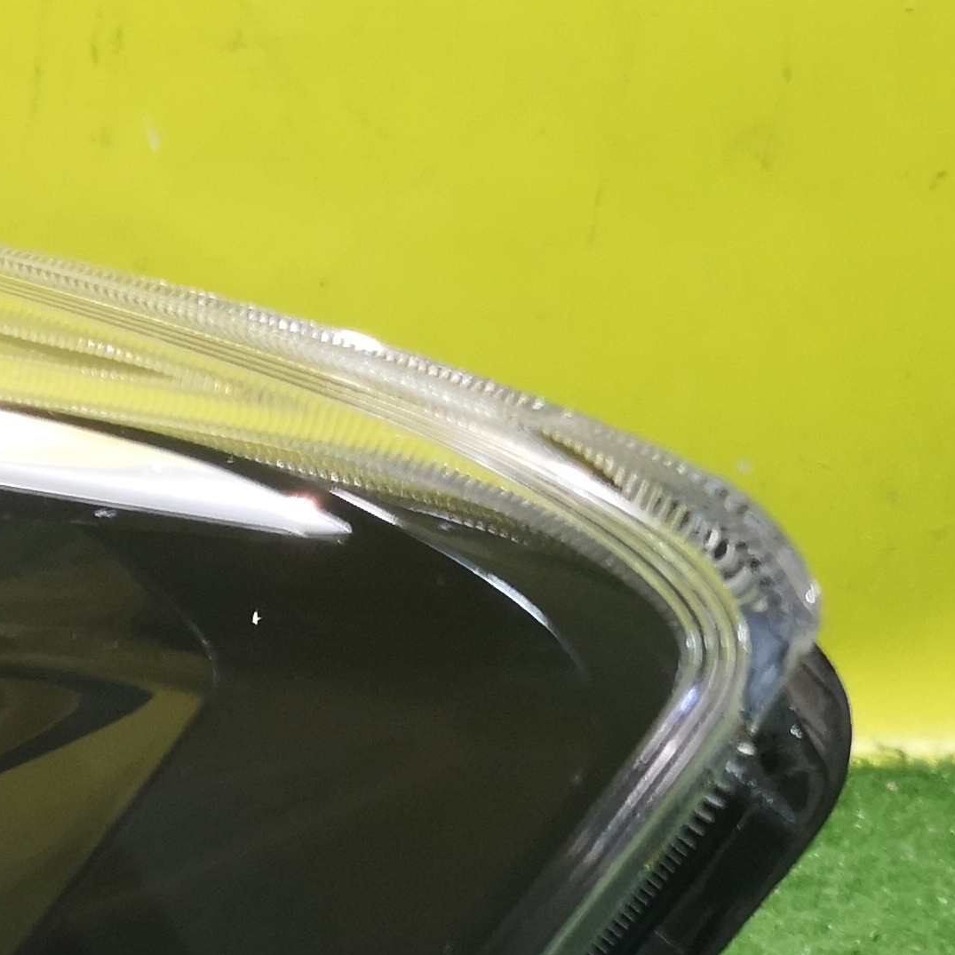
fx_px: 2528
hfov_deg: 18.3
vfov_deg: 20.2
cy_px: 1101
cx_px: -592
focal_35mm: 81
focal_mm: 5.58
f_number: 1.8
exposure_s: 1/100
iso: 320
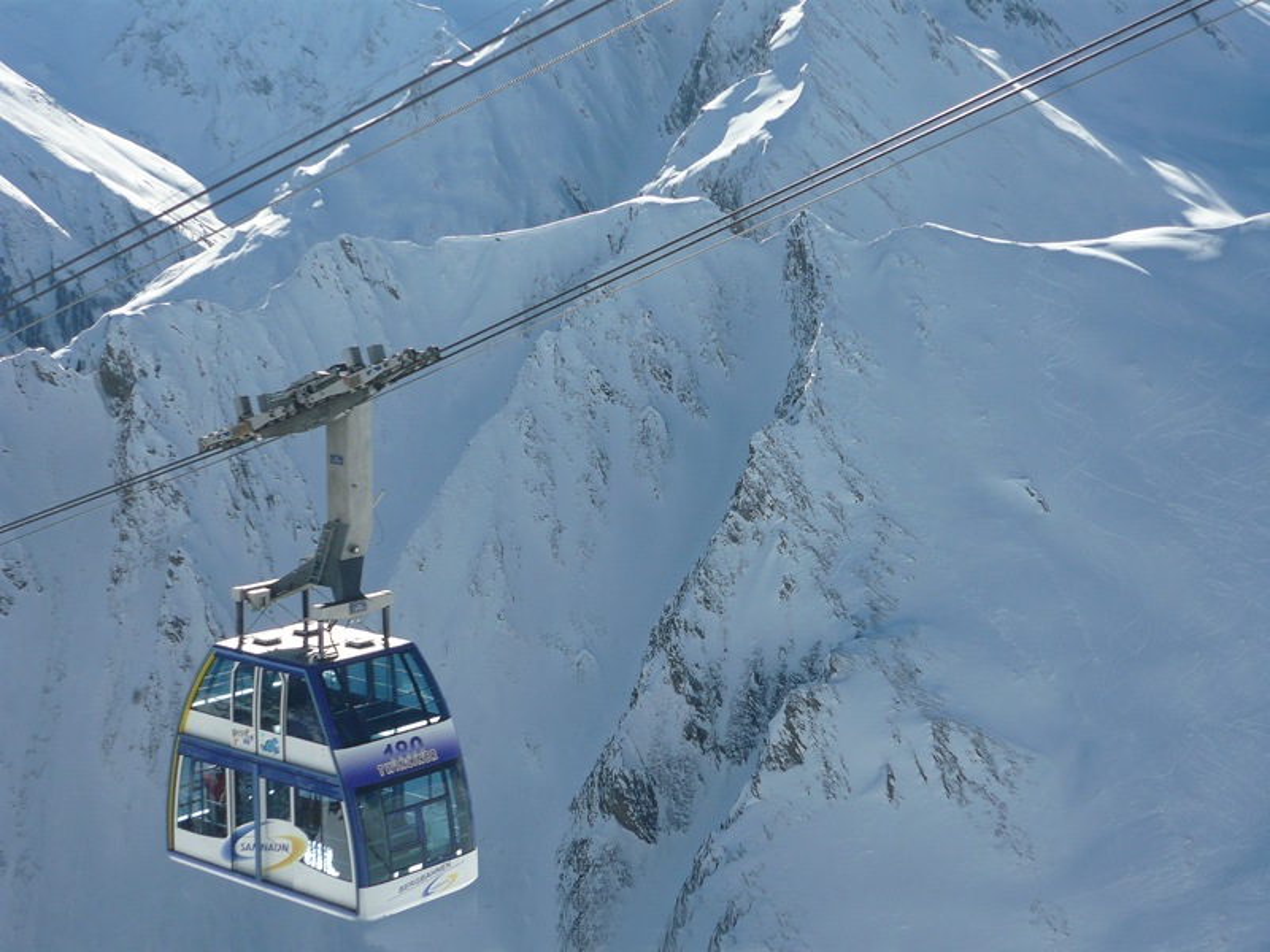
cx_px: 635
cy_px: 476
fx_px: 2018
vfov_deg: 26.6
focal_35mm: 55
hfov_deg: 34.9
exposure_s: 1/200
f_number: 10
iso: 100
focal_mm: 9.1
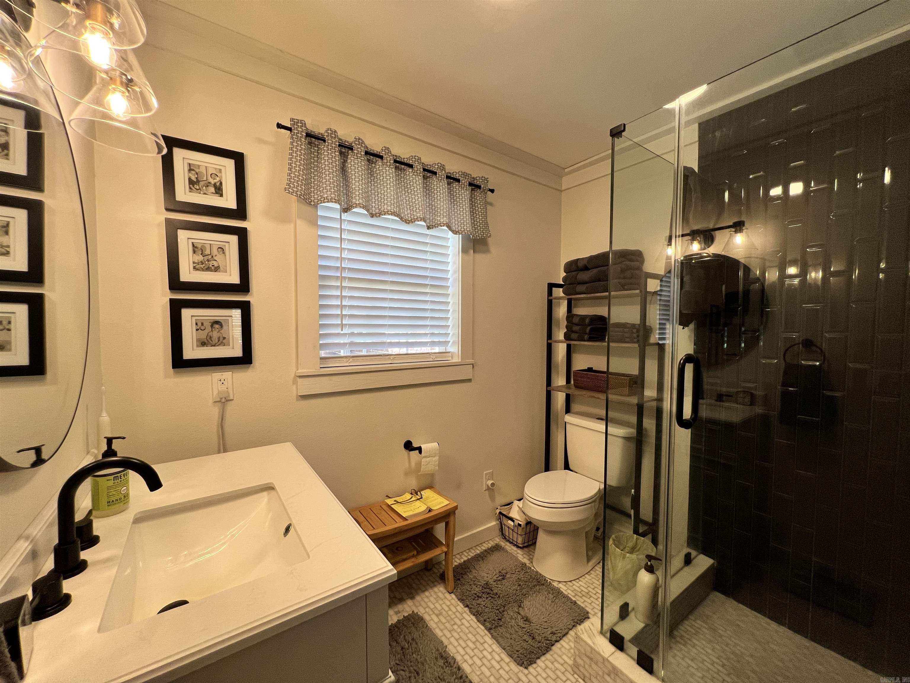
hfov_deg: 106.2
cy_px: 342
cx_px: 455
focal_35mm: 13
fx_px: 342
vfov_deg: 89.9
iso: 160
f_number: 1.8
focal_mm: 1.57
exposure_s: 1/120
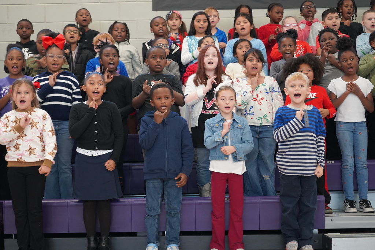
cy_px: 125
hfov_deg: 28.8
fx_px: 729
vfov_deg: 19.5
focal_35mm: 70
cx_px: 188
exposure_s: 1/160
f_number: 5.6
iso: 5000
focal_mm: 70
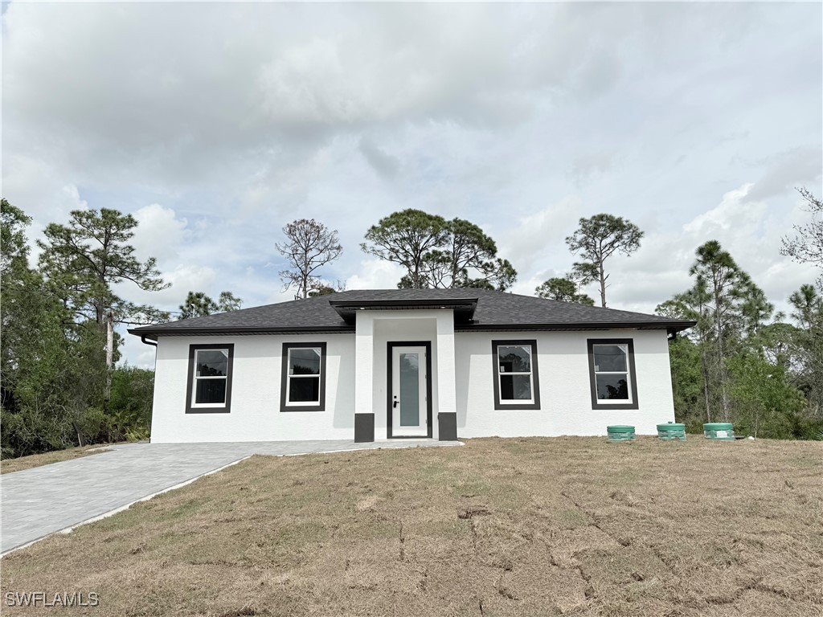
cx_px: 412
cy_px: 308
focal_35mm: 24
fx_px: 571
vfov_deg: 56.8
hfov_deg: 71.6
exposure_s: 1/10309
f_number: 1.78
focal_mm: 6.76
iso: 80
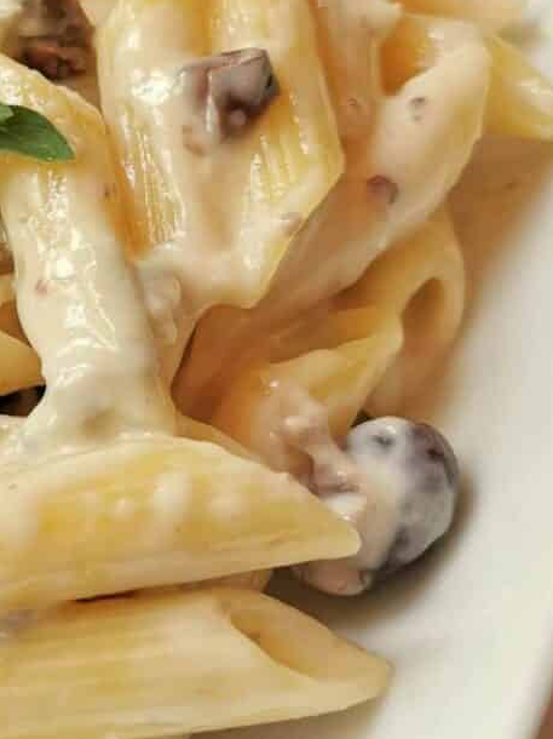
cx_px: -59
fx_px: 1449
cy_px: 222
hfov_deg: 20.6
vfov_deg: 28.3
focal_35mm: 68
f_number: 1.6
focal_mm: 5.56
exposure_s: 1/100
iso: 125
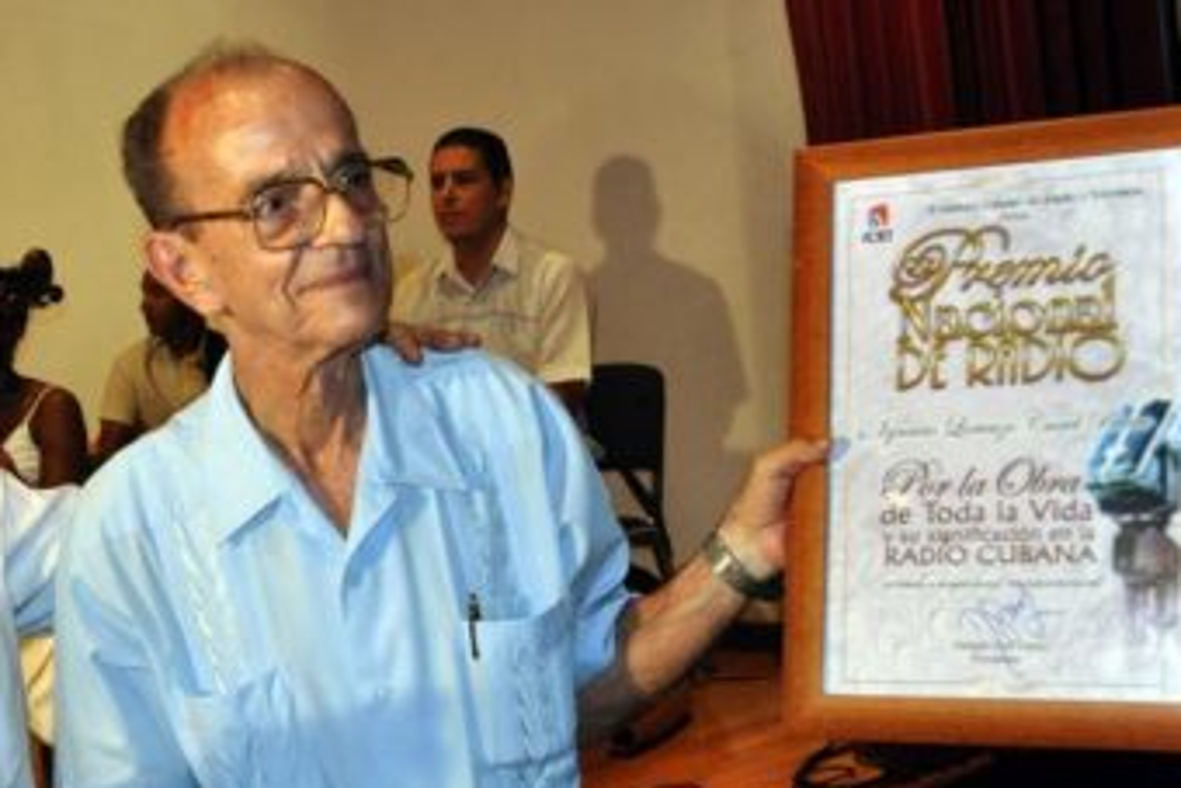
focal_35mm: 36
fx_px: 1181
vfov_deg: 36.9
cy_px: 444
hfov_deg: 53.0
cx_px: 643
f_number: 4
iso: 800
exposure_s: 1/60
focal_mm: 20
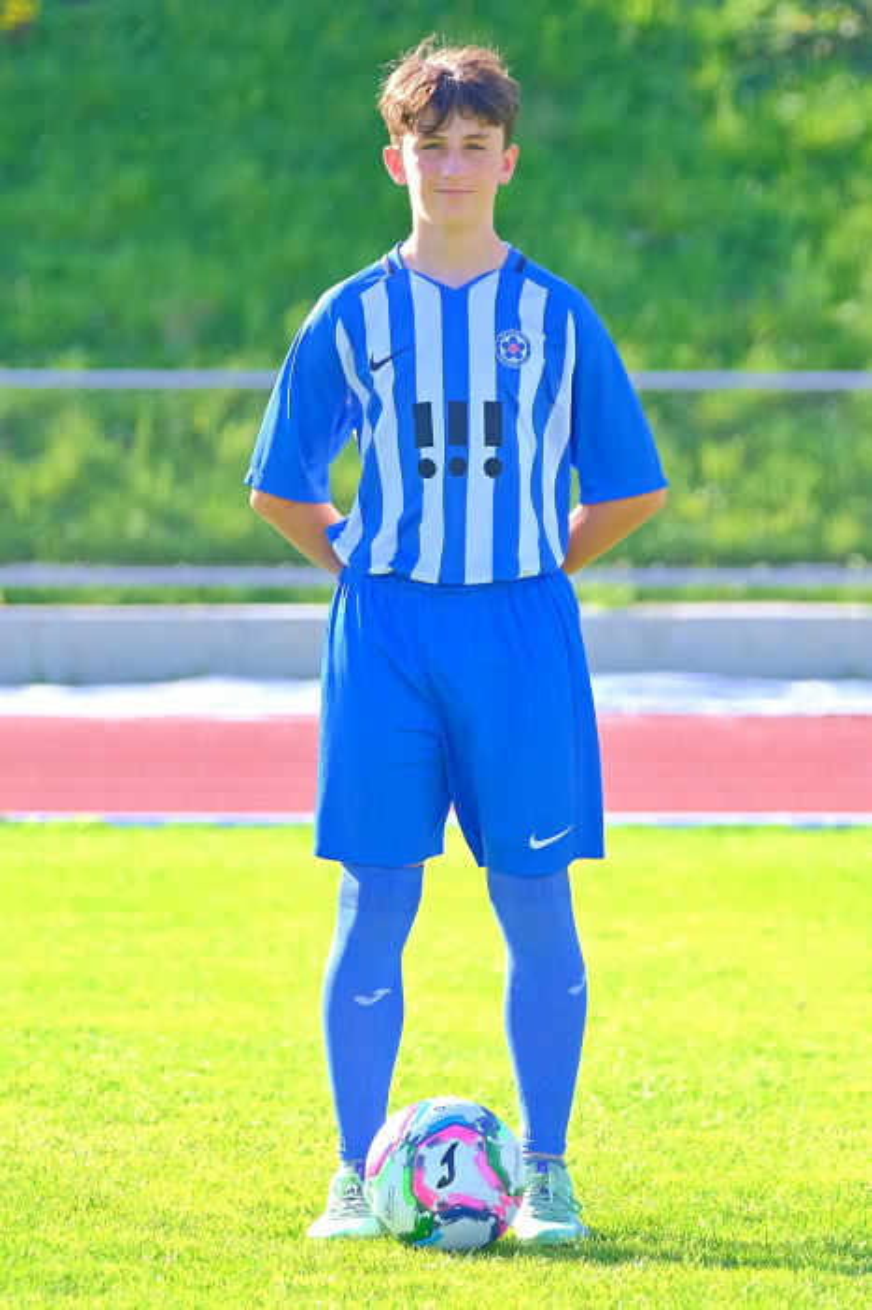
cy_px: 655
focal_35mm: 159
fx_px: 5779
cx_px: 436
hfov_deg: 8.6
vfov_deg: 12.9
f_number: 2.8
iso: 320
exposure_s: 1/800
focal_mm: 106
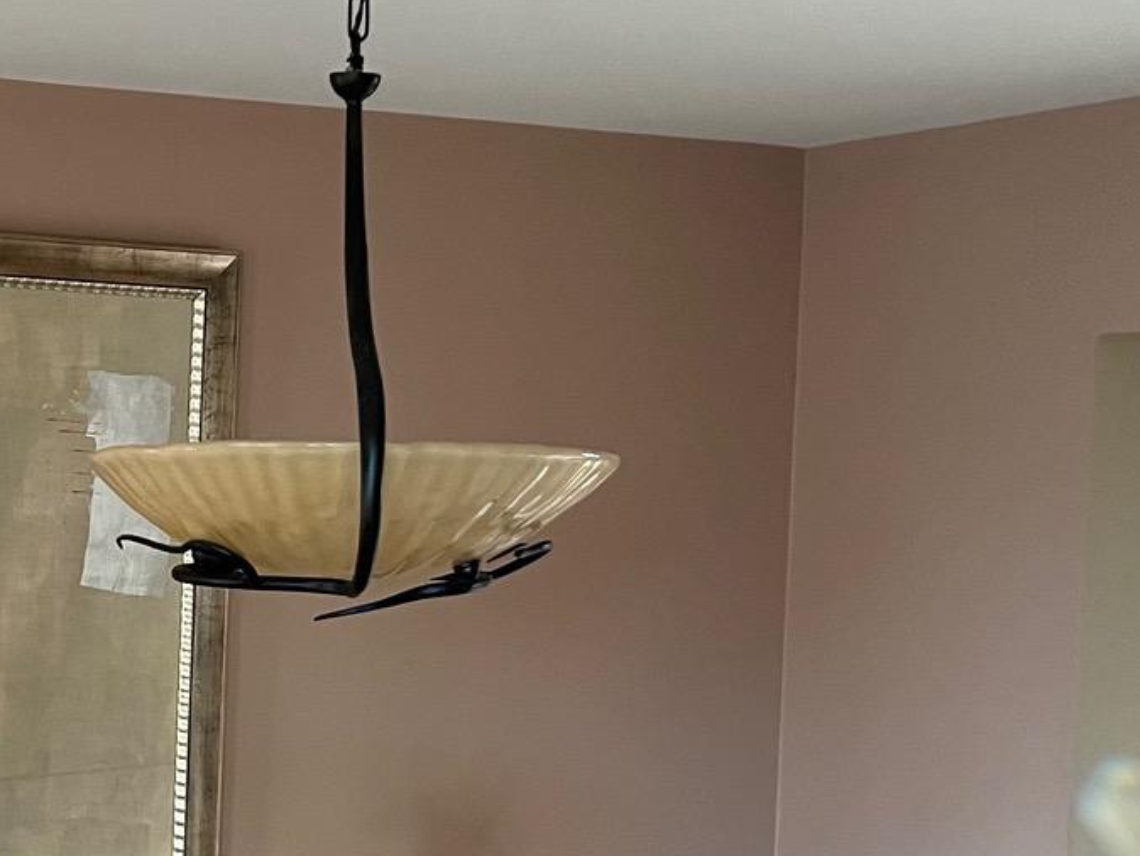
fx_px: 2603
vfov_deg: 18.2
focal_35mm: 79
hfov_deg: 23.7
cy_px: 858
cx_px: 12
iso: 125
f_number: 1.5
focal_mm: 5.7
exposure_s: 1/92
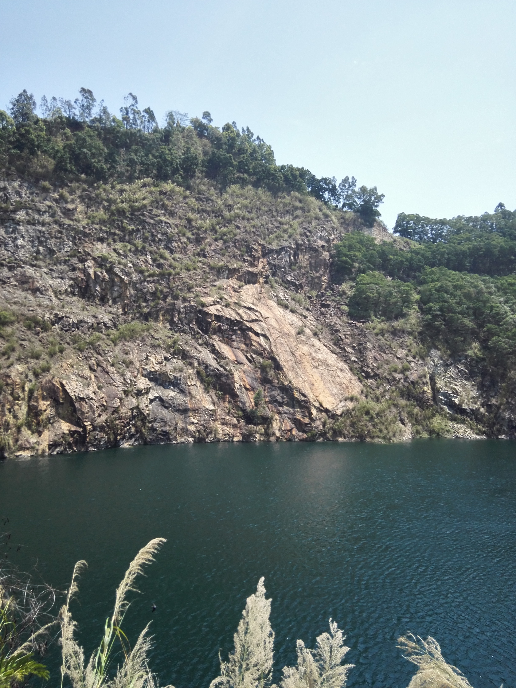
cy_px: 344
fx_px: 576
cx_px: 258
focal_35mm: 29
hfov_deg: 48.2
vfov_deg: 61.7
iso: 100
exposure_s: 1/1653
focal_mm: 3.8
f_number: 2
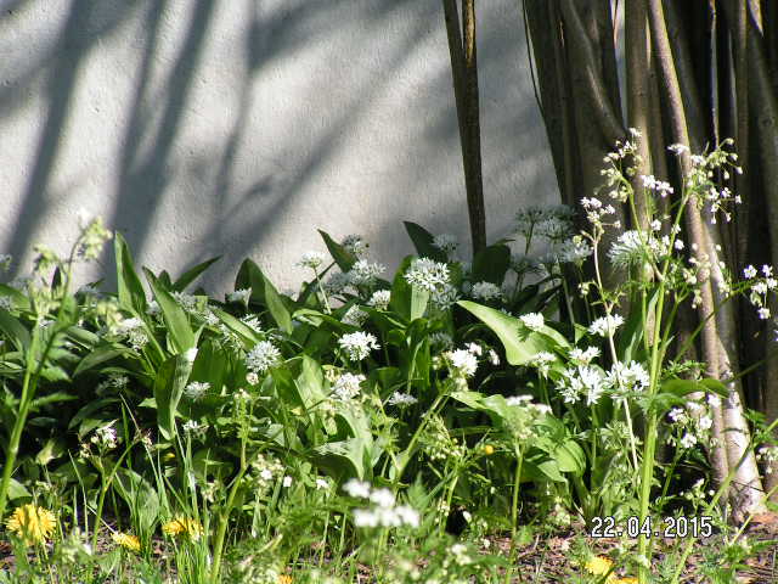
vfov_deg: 5.0
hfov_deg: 6.7
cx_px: 389
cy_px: 292
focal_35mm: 297
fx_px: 6675
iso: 50
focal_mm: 45.4
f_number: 4.5
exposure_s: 1/320
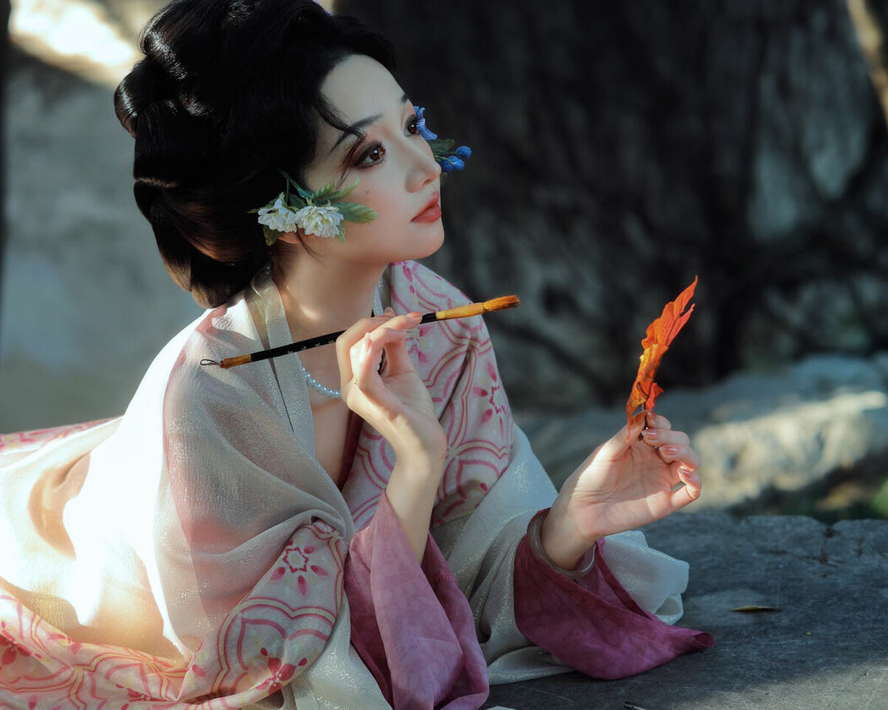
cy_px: 311
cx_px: 444
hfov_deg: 16.0
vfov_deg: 12.9
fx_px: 3154
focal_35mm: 120
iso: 250
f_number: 4
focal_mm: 85
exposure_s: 1/160
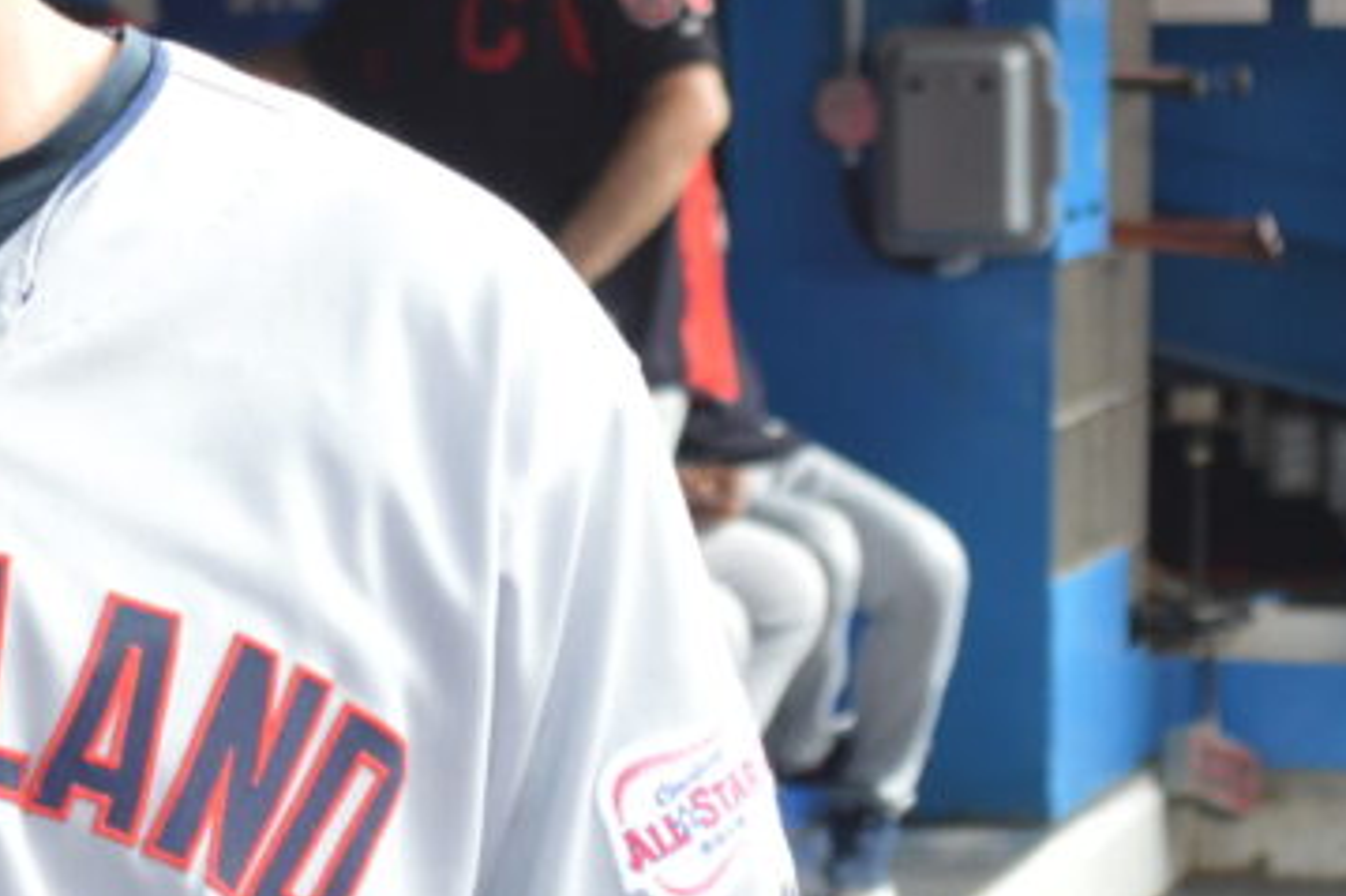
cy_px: 156
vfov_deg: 5.8
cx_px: -71
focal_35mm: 235
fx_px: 8798
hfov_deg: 8.7
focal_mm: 55
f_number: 5.6
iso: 450
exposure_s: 1/60
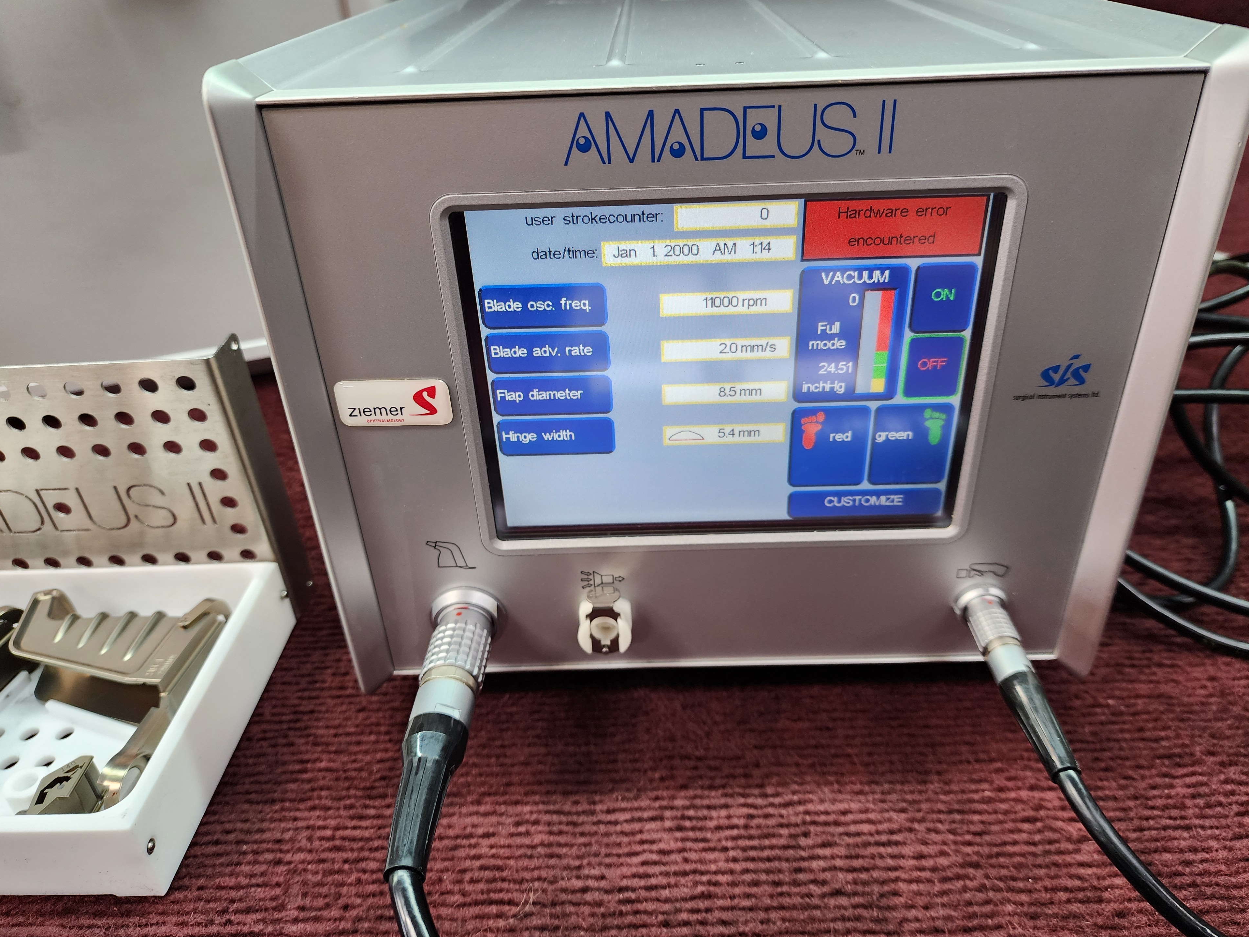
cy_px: 451
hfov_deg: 71.6
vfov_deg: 56.8
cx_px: 645
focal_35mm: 24
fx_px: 866
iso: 320
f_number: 1.8
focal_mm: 6.4
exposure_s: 1/120
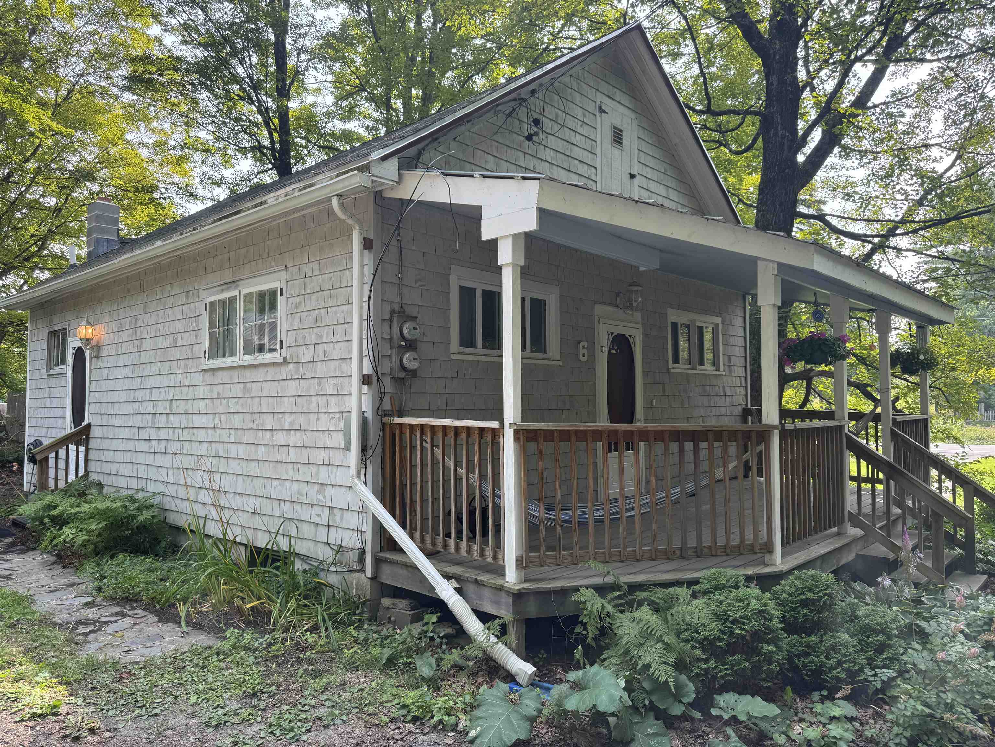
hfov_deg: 71.6
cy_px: 374
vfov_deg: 56.8
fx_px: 690
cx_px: 498
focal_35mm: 24
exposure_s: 1/481
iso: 80
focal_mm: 6.76
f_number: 1.78
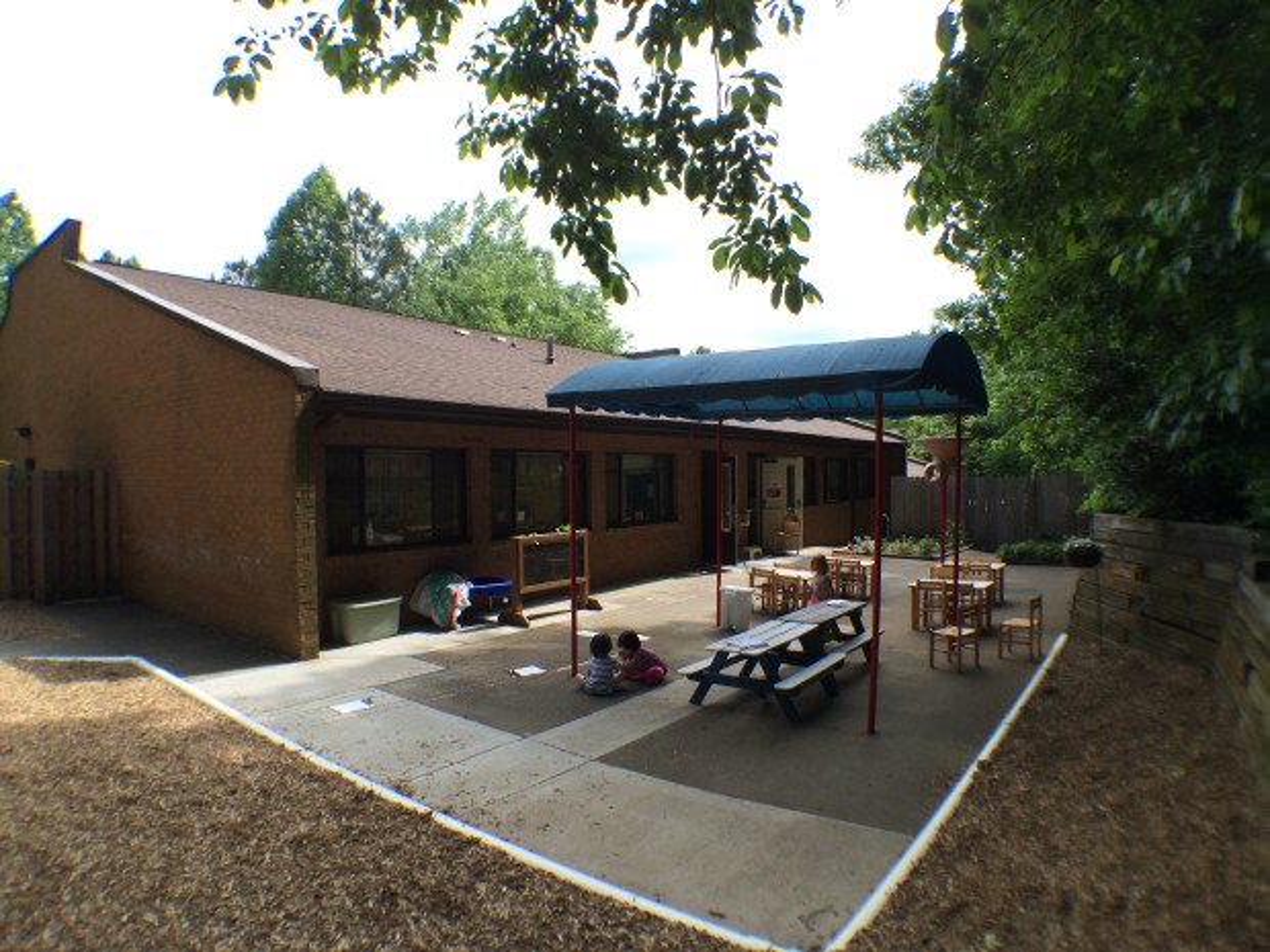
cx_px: 635
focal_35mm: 29
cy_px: 476
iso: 32
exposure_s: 1/774
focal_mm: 4.15
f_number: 2.2
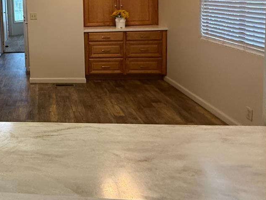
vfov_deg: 39.3
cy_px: 14
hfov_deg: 47.5
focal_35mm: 33
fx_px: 254
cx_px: 10
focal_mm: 2.22
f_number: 2.2
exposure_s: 1/60
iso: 250
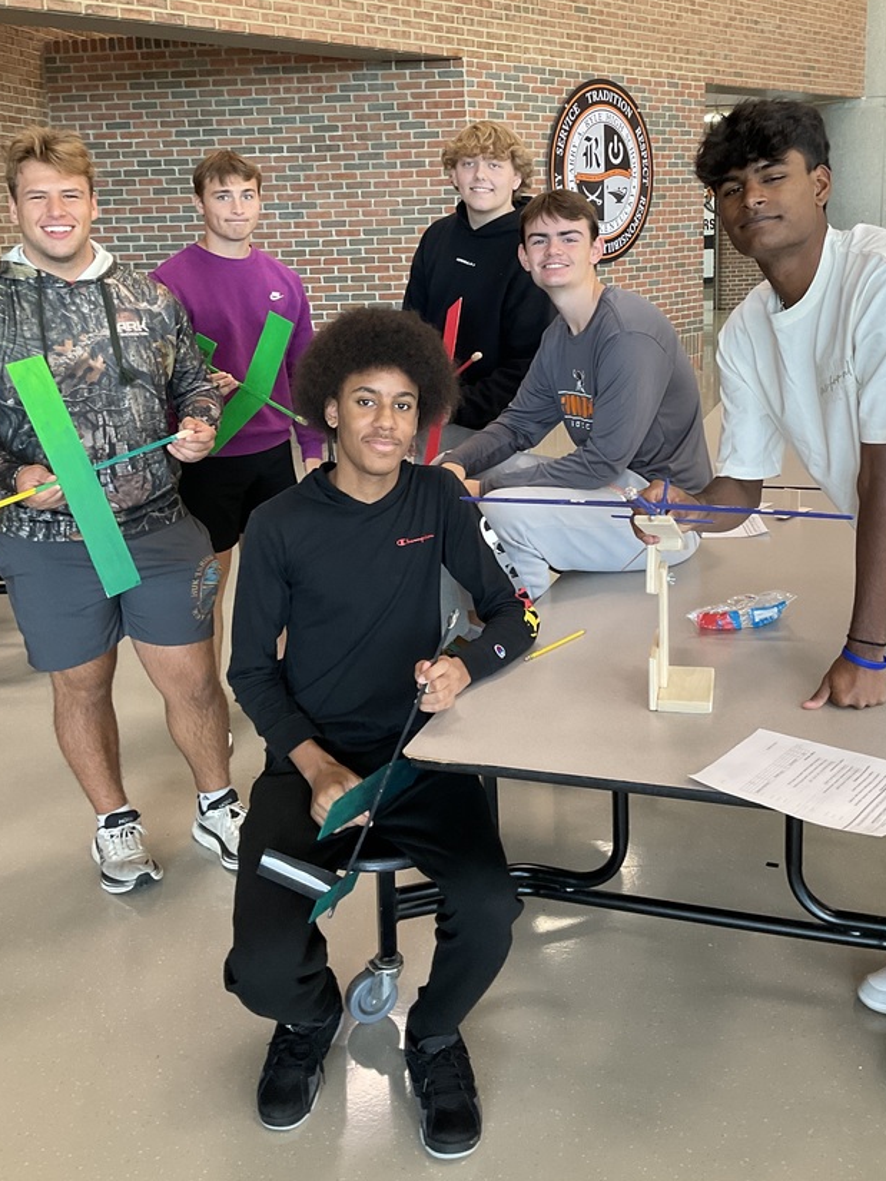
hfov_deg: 39.6
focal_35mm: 36
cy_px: 460
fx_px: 1228
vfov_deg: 50.9
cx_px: 507
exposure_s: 1/60
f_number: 1.8
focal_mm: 3
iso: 80
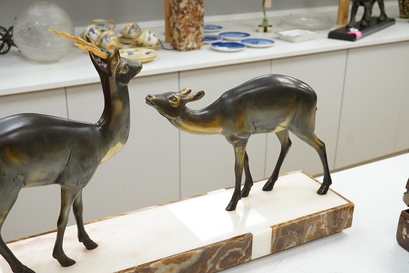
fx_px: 511
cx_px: 204
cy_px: 136
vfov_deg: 29.9
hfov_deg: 43.6
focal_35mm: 45
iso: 2500
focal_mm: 30
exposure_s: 1/160
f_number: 10
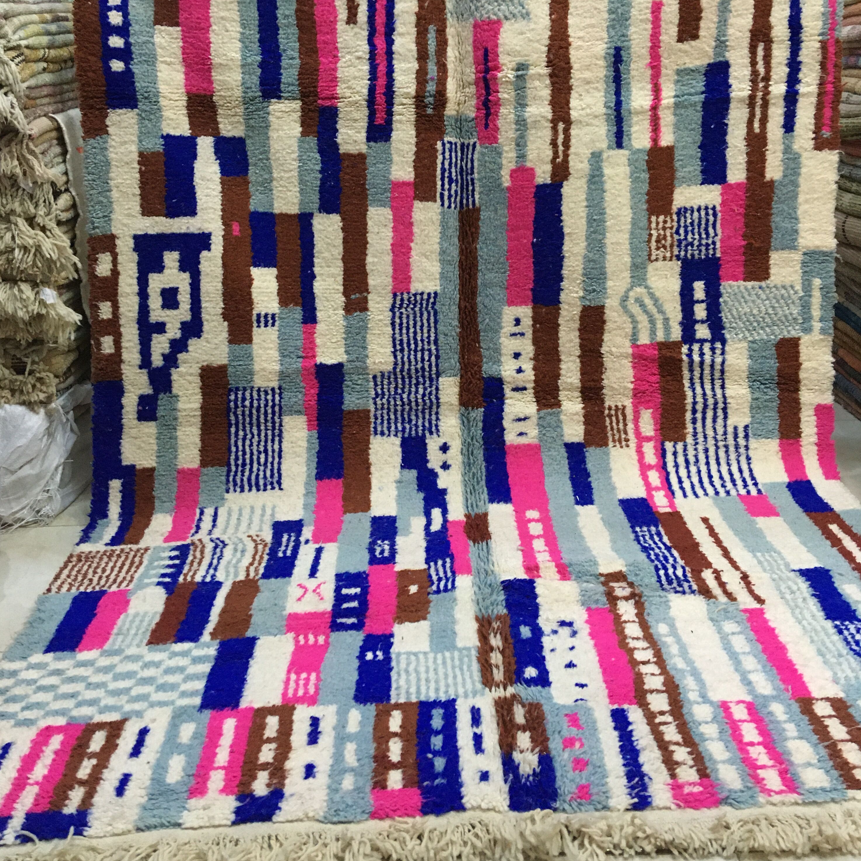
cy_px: 328
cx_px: 422
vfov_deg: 46.8
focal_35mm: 35
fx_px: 985
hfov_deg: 47.2
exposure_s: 1/33
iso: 200
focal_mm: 4.15
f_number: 2.2
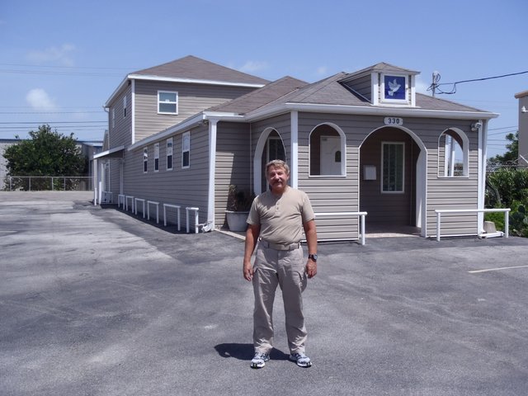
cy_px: 198
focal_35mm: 38
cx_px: 264
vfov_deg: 37.7
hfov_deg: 49.0
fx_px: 580
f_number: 13
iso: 80
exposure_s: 1/80
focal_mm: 6.83
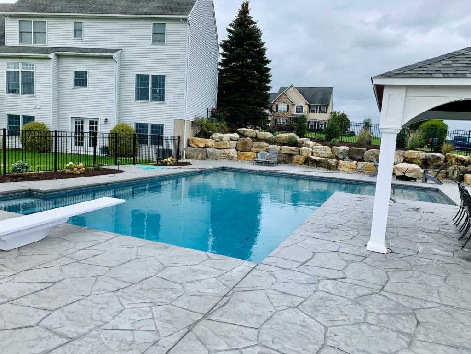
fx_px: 354
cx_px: 236
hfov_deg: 67.3
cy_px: 177
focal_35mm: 26
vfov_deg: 53.1
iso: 25
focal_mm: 4.25
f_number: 1.8
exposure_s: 1/864
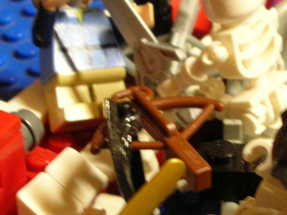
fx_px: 1226
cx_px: 202
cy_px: 109
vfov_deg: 10.0
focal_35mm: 148
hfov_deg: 13.3
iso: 117
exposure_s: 1/5.8
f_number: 3.1
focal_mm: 7.5
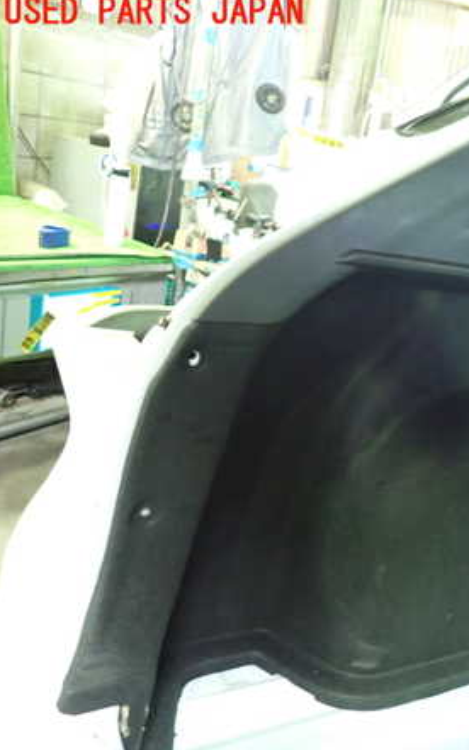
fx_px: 737
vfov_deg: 54.0
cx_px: 505
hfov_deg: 31.6
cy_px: 373
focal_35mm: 36
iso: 800
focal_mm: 4.5
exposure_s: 1/25
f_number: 2
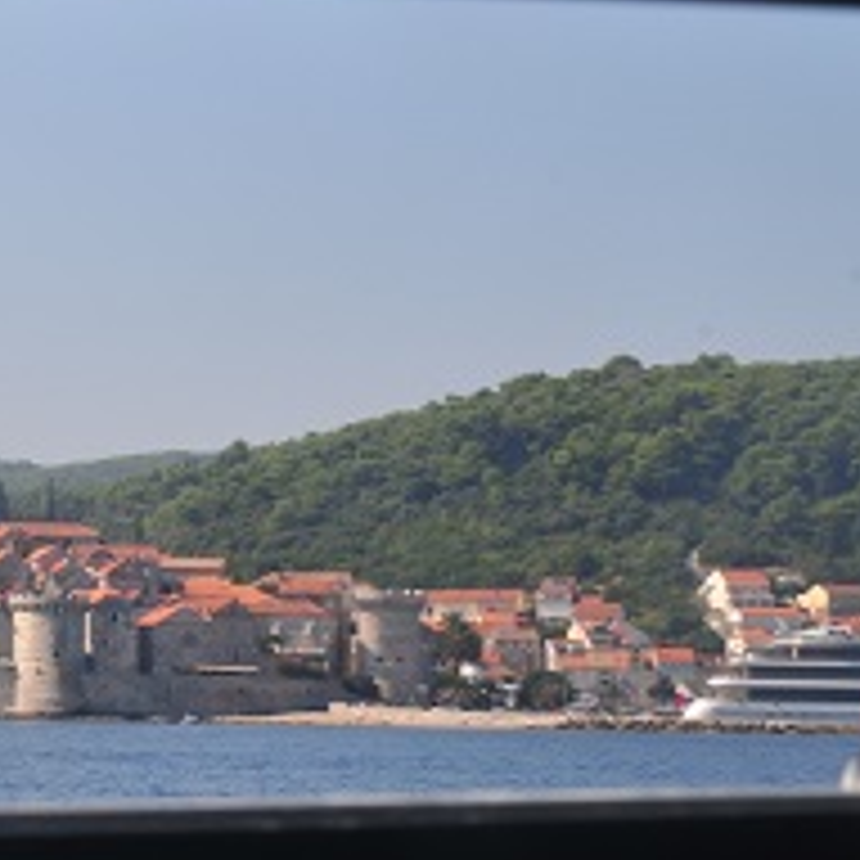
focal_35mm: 152
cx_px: -189
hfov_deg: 11.3
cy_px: 468
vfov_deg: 11.5
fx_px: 4272
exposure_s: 1/100
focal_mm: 38
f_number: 22
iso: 200
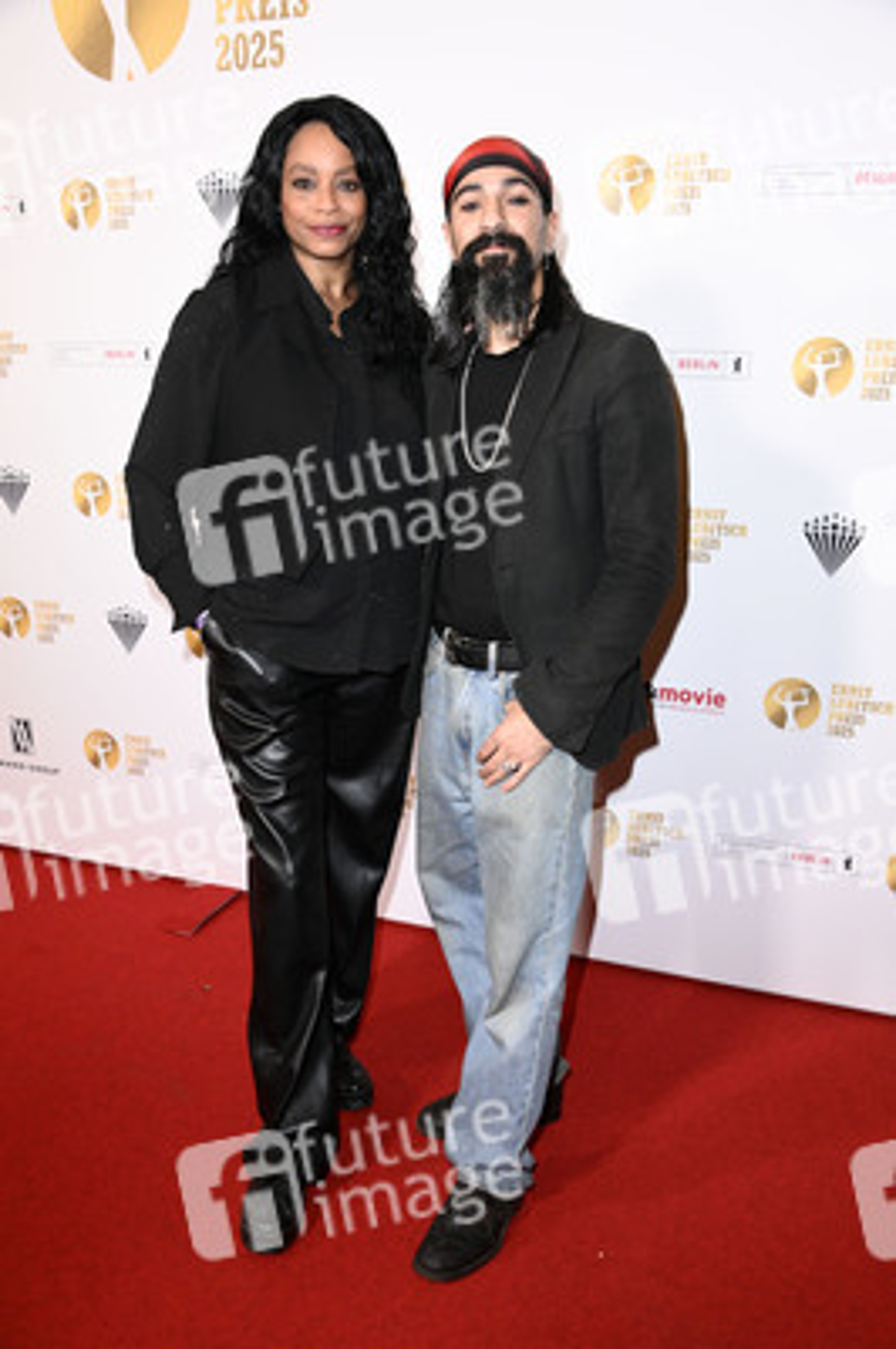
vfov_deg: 58.8
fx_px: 1197
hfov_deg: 41.0
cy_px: 674
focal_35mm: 32
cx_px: 448
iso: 3200
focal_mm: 32
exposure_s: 1/200
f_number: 5.6
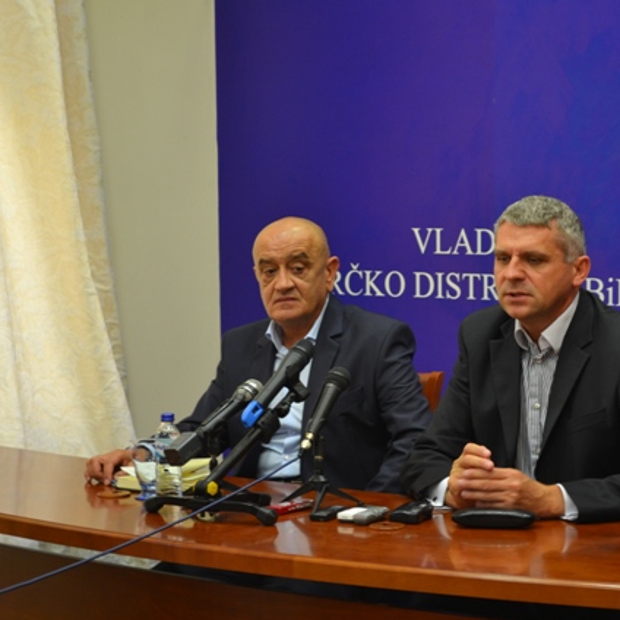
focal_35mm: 100
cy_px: 309
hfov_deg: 17.4
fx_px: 2026
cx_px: 376
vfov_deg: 17.4
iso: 400
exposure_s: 1/15
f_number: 5.6
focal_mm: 52
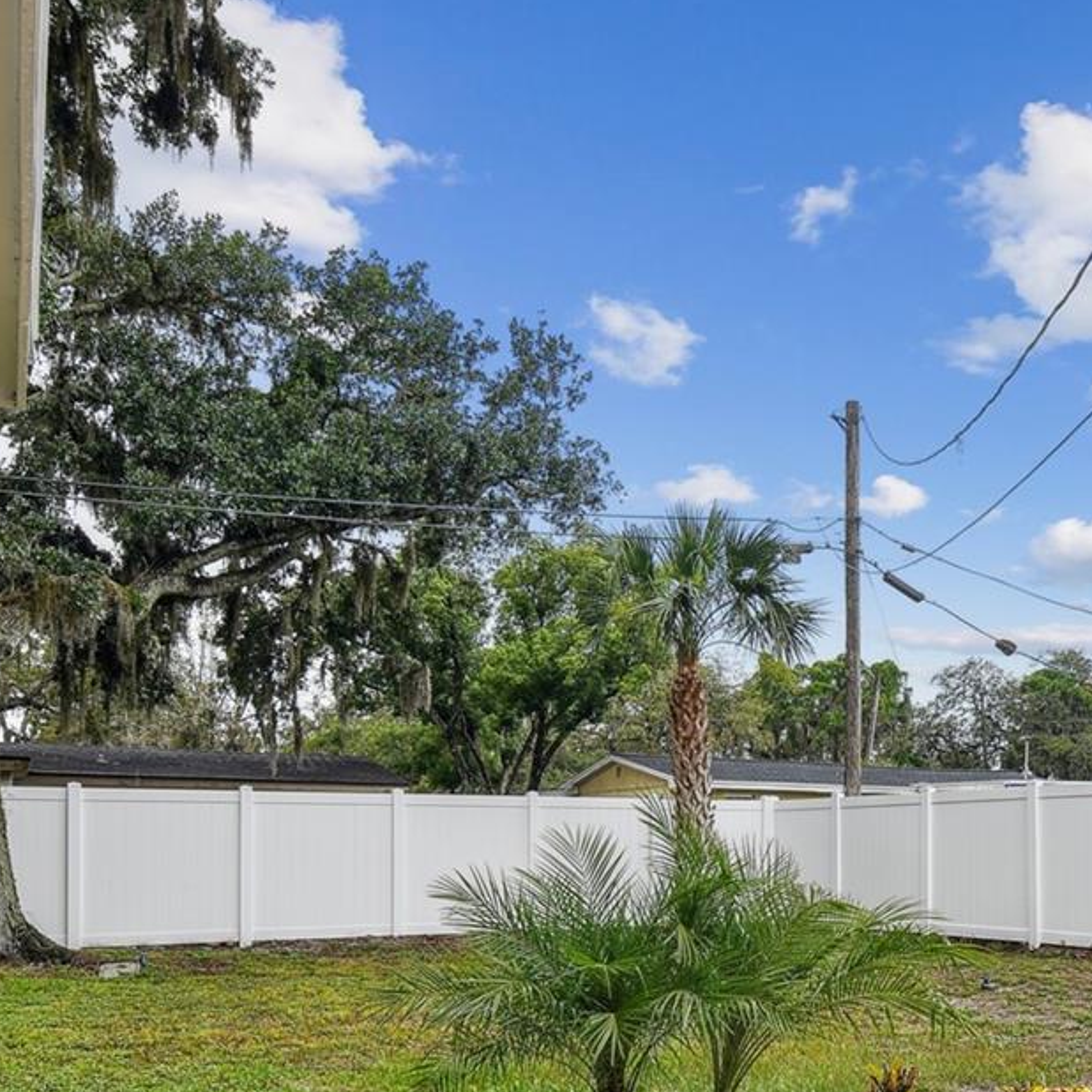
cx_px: 707
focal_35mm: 33
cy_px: 818
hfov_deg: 49.1
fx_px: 1178
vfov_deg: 47.9
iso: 100
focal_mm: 10
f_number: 7.1
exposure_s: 1/30
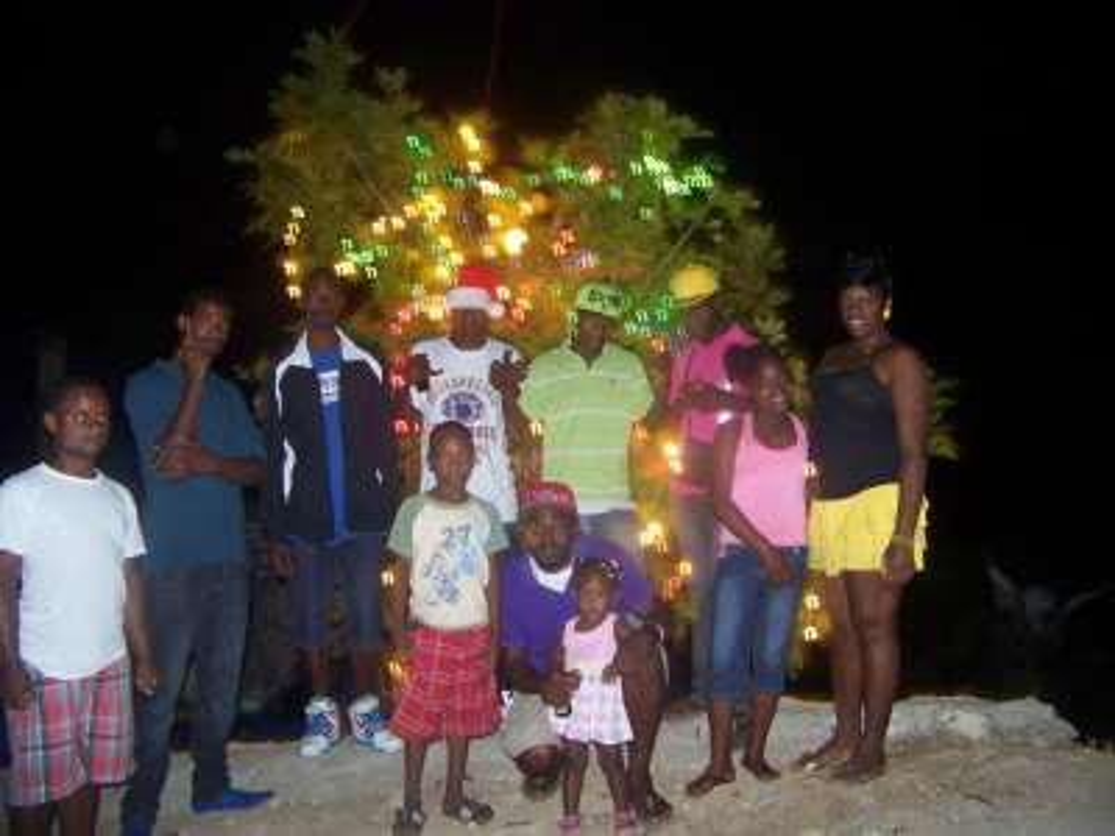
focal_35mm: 36
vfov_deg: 39.7
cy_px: 418
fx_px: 1160
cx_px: 558
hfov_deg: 51.4
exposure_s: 1/2
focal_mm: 5.85
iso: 200
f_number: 2.8
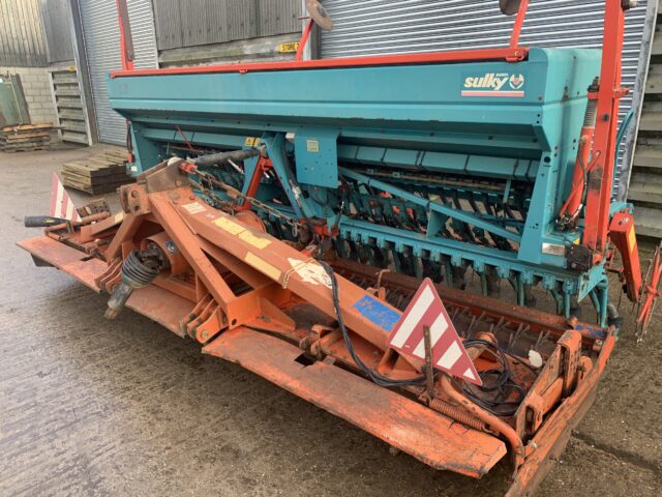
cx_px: 331
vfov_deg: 53.1
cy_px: 248
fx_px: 497
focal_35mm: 26
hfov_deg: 67.3
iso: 25
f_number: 1.8
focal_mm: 4.25
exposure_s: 1/122
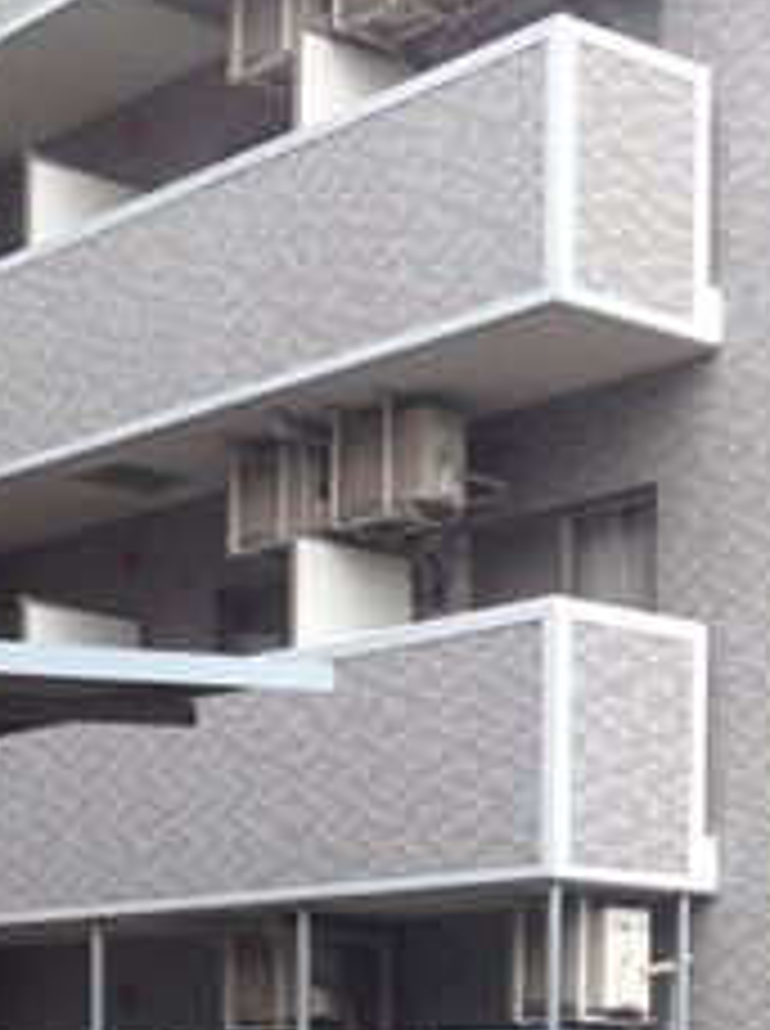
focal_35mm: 98
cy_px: 1057
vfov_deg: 19.4
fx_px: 2915
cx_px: 693
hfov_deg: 14.9
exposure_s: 1/282
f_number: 2.4
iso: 50
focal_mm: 4.28
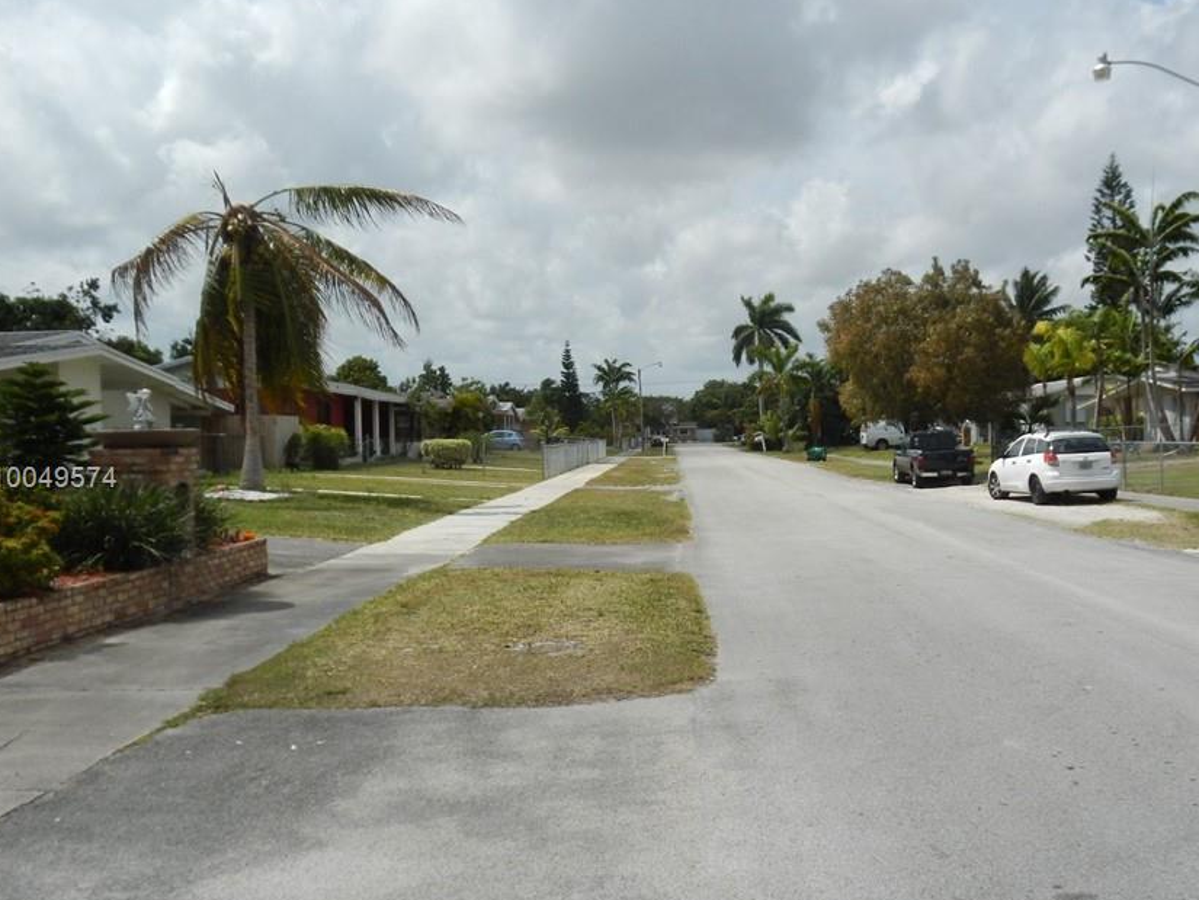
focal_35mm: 36
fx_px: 1247
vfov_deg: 39.6
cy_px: 480
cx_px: 711
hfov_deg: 51.1
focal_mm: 5.2
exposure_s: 1/1250
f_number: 6.7
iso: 200
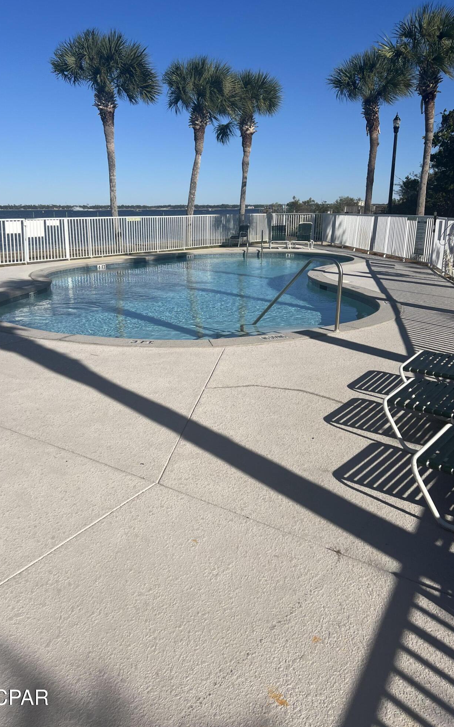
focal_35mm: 28
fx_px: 555
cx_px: 201
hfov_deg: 44.4
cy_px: 362
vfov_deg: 66.5
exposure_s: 1/9434
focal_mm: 5.7
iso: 50
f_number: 1.5
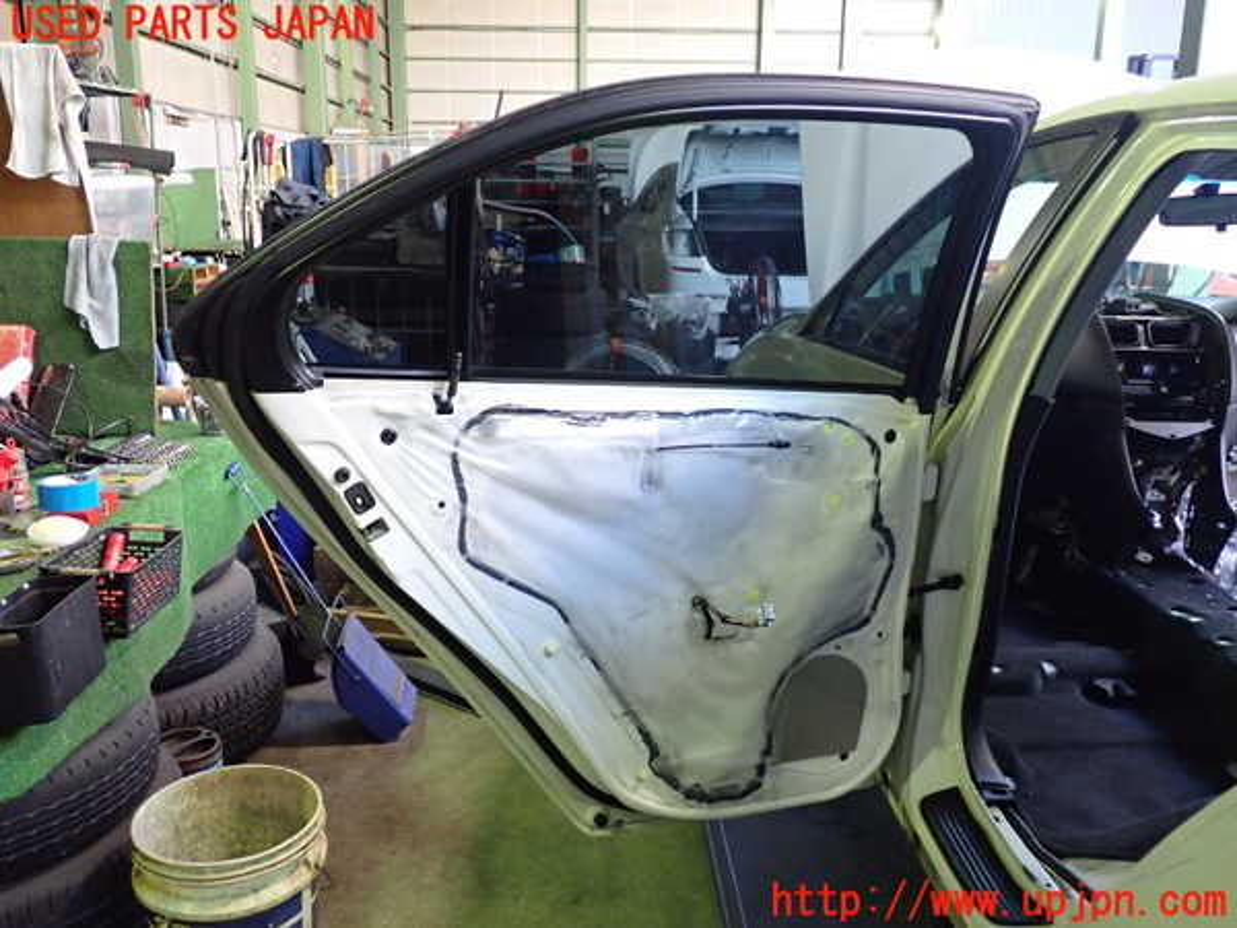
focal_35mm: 30
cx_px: 618
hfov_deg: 60.0
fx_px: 1072
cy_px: 464
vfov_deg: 46.8
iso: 500
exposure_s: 1/50
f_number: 2.3
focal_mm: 5.4
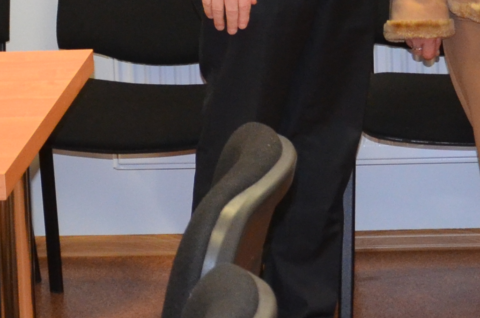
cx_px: 320
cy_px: -235
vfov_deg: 7.7
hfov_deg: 11.9
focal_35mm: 173
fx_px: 2302
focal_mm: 24
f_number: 3.8
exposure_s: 1/60
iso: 1250
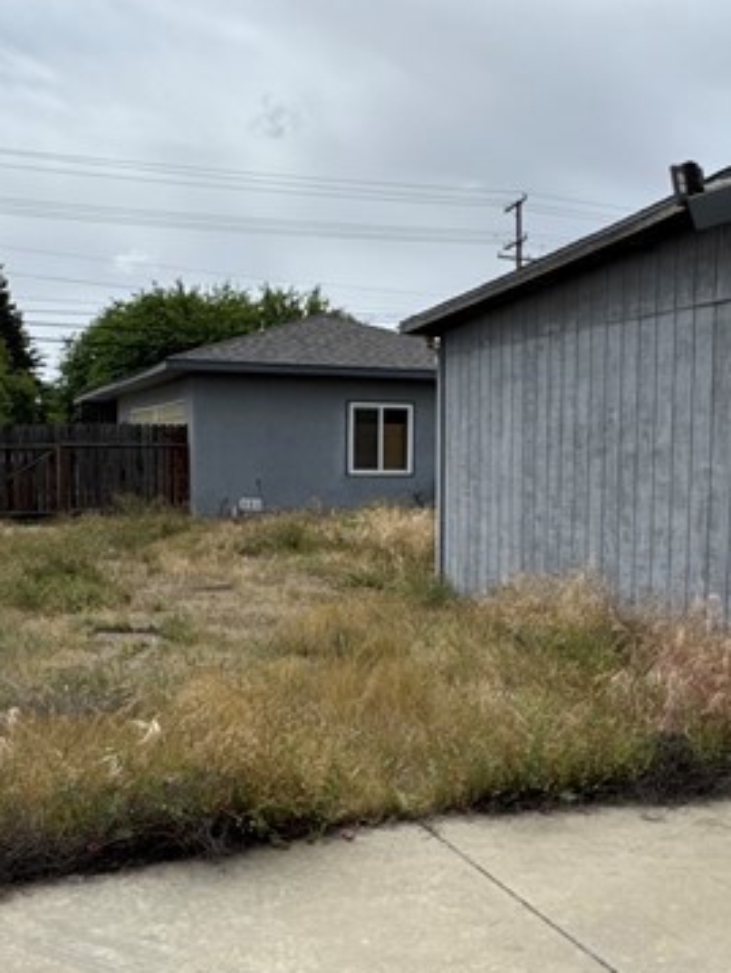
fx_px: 1125
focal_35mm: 40
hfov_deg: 36.0
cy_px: 552
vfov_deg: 46.7
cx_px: 383
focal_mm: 2.22
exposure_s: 1/4132
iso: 50
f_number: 2.2
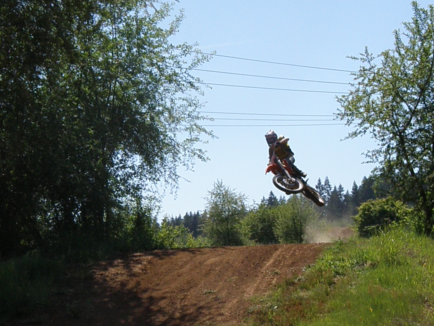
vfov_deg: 13.7
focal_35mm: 108
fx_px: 1354
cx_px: 211
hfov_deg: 18.2
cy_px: 149
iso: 640
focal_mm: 16.74
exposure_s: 1/2000
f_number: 8
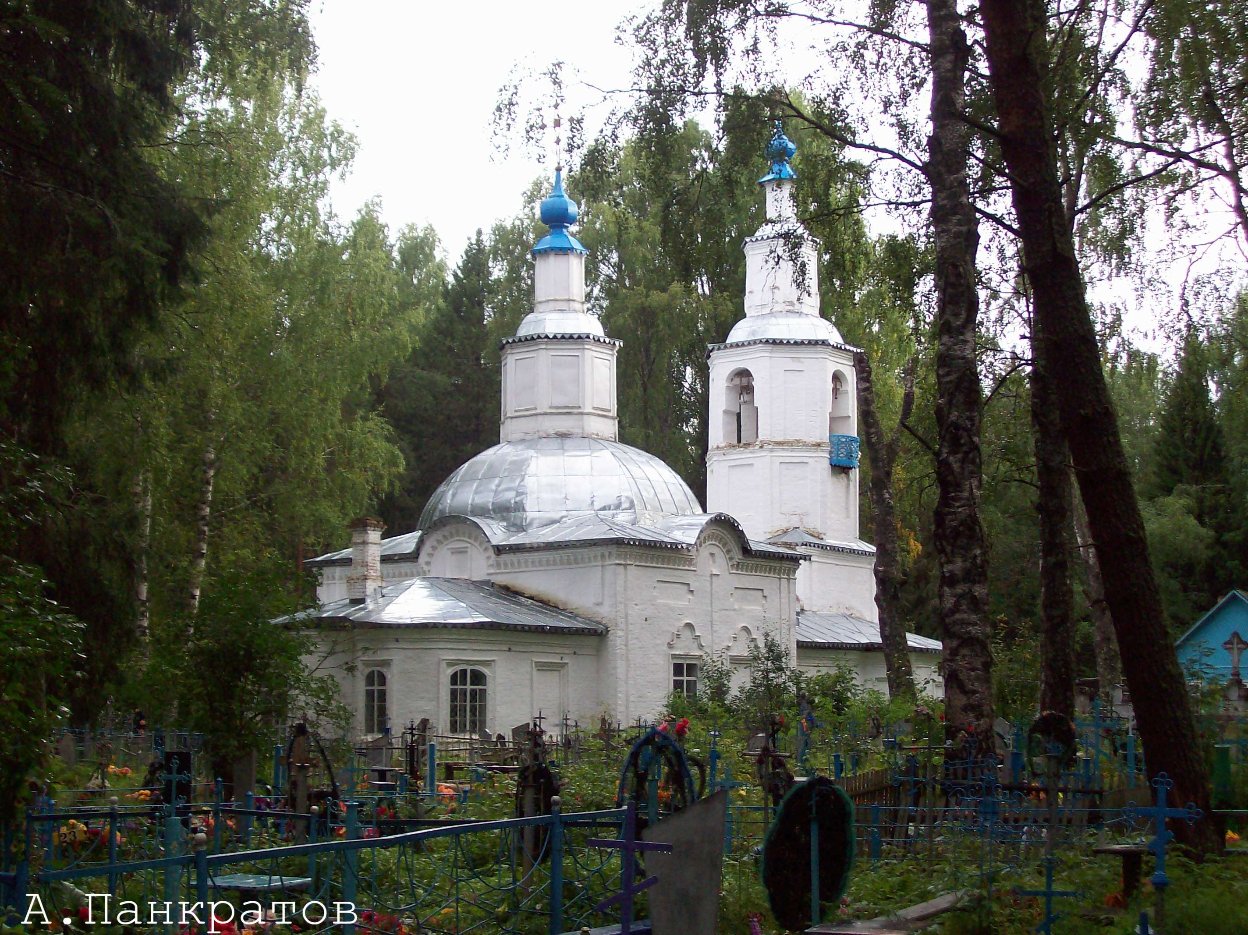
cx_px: 624
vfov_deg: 26.1
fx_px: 2018
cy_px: 468
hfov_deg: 34.4
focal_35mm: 56
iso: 80
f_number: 3.4
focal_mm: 9.4
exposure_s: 1/223
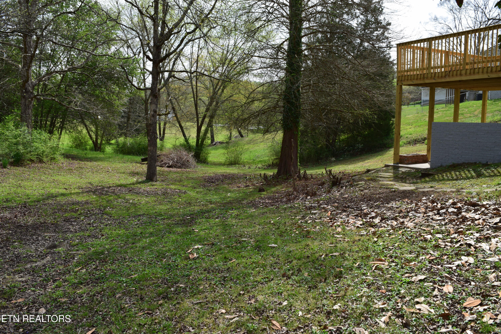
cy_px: 167
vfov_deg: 47.9
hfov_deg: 67.4
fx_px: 376
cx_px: 250
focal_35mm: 27
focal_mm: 18
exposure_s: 1/320
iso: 400
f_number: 10
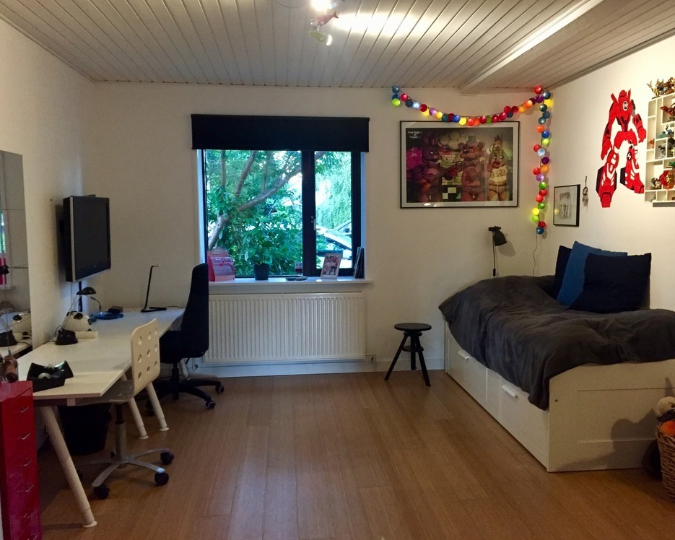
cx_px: 360
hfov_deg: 57.1
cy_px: 272
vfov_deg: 47.1
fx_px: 619
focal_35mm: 31
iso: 250
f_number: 2.2
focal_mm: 4.15
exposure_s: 1/25
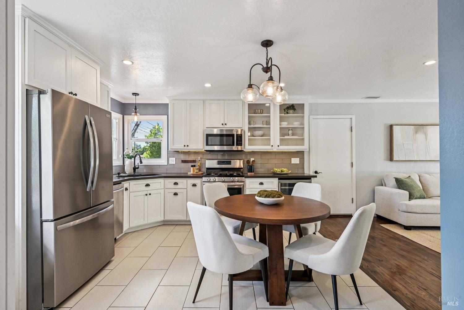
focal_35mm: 17
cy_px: 155
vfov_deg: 70.4
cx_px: 232
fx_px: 219
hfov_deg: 93.3
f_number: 13
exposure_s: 1/40
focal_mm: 17
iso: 1600
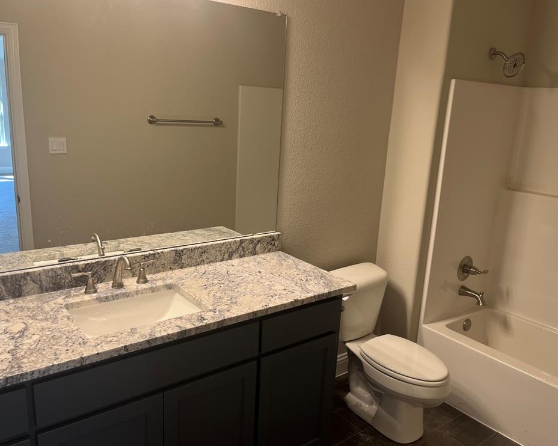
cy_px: 216
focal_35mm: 28
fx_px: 462
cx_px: 265
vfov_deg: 51.5
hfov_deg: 62.2
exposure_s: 1/60
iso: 80
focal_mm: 5.1
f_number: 1.6
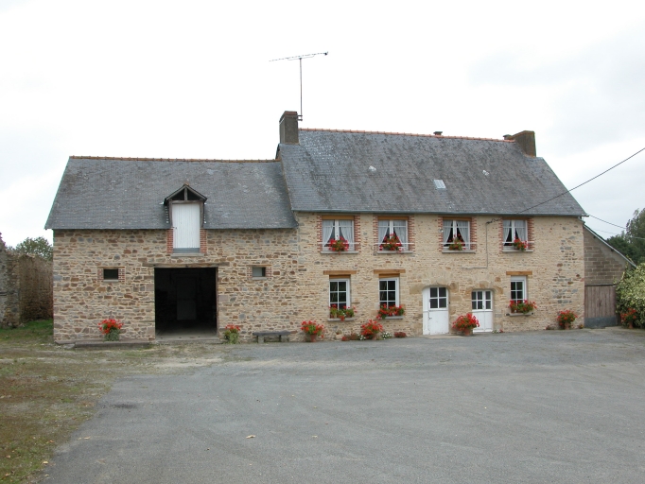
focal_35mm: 35
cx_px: 322
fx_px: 652
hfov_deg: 52.6
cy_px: 242
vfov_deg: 40.7
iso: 100
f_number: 5
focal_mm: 8.9
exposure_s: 1/136
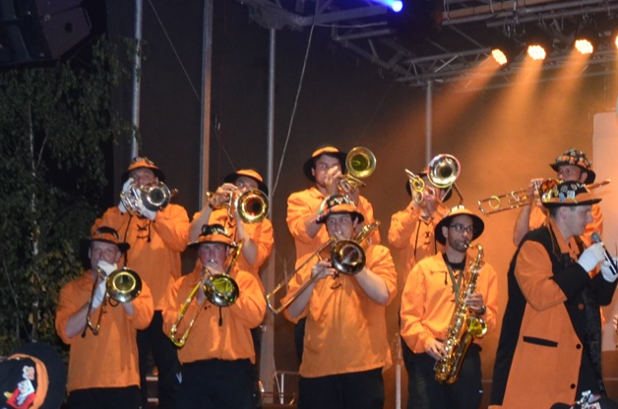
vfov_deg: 15.5
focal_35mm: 86
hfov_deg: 23.1
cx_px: 547
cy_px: 410
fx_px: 1473
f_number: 4
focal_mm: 18
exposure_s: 1/60
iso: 800
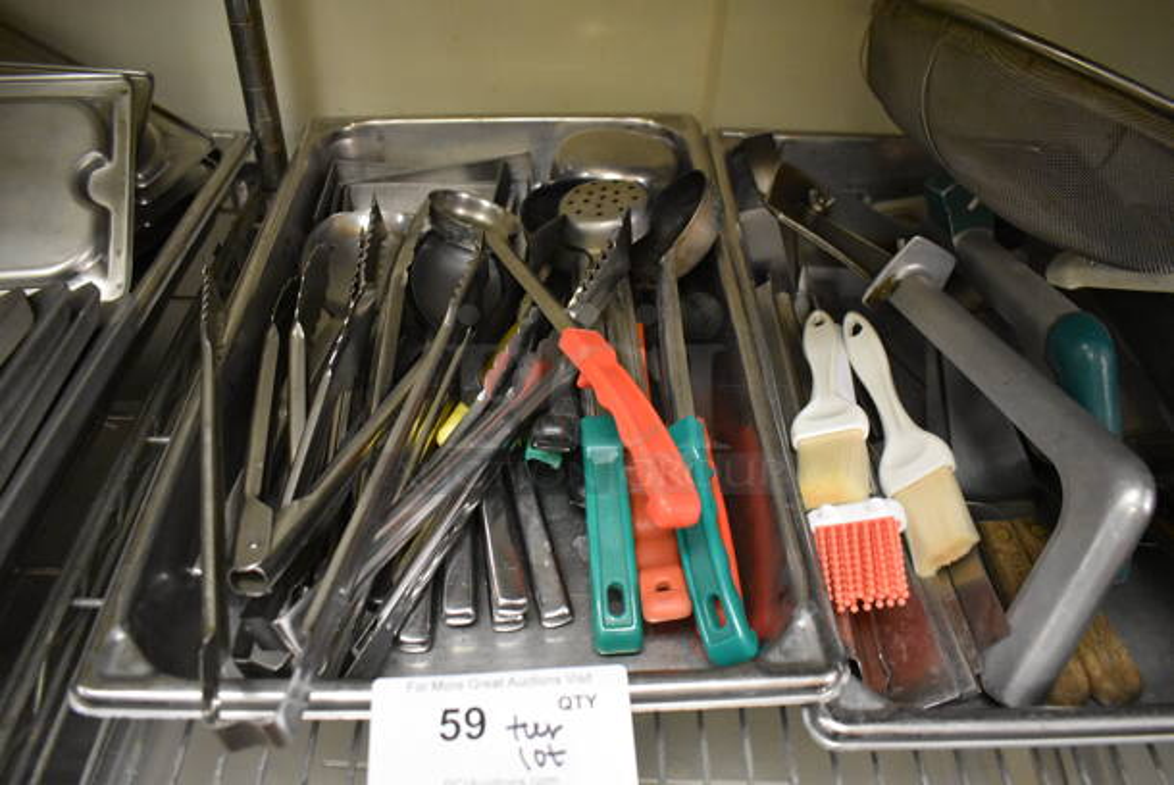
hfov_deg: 67.3
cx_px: 587
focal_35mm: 27
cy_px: 392
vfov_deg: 48.0
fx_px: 881
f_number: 3.5
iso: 4500
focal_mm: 18
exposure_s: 1/125
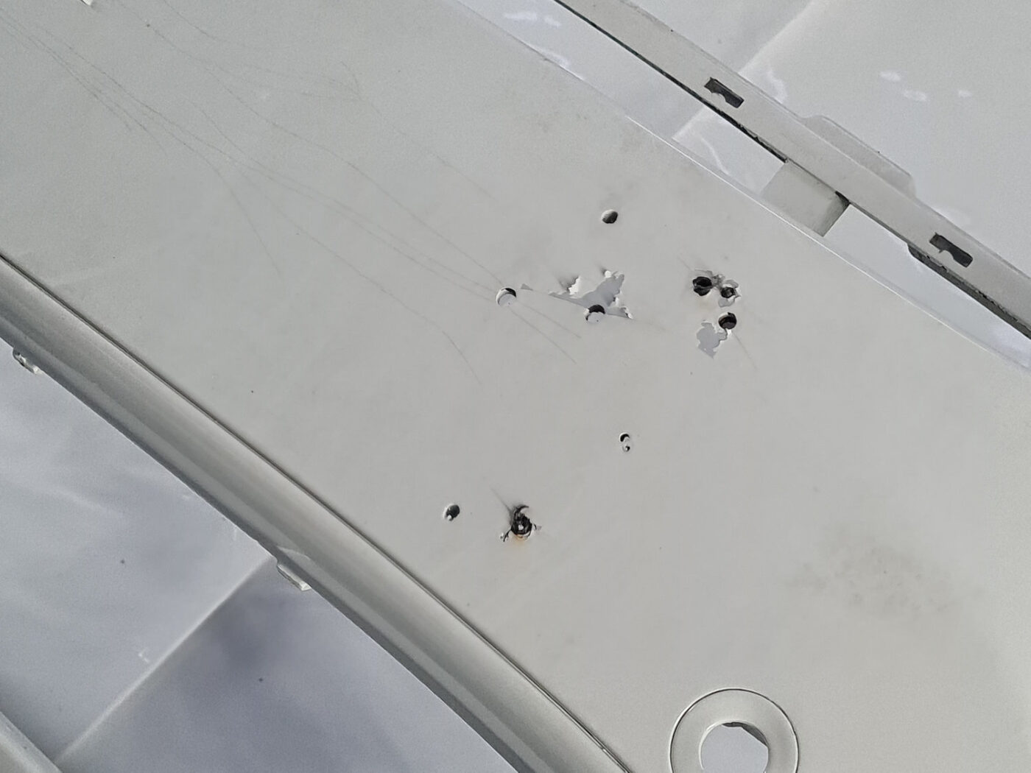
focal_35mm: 26
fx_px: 774
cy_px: 386
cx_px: 516
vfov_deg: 53.1
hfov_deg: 67.3
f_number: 1.8
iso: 160
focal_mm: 5.4
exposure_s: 1/100
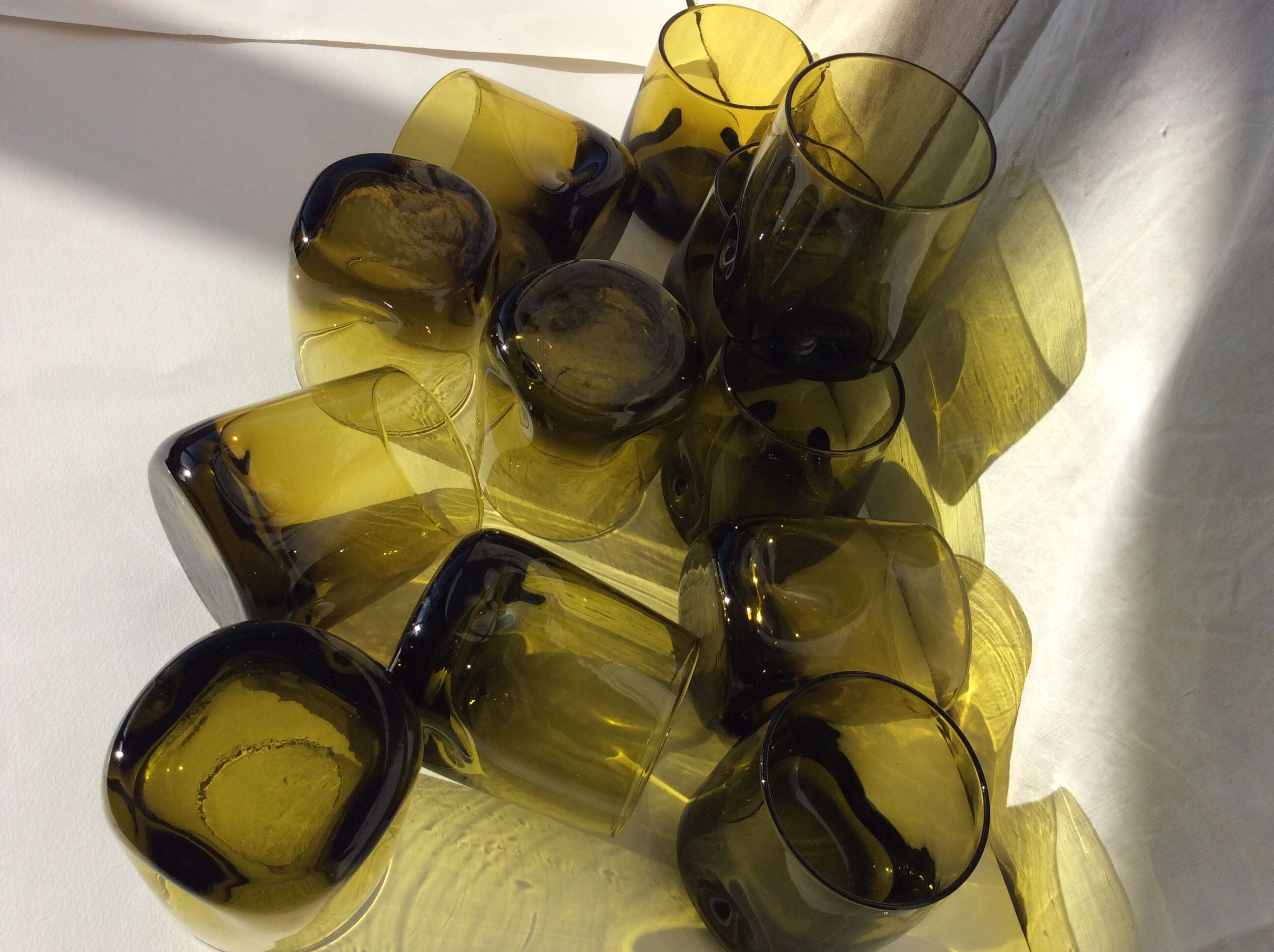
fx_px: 1176
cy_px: 476
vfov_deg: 44.1
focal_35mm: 32
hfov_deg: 56.9
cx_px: 637
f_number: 2.4
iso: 32
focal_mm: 3.3
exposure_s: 1/1100
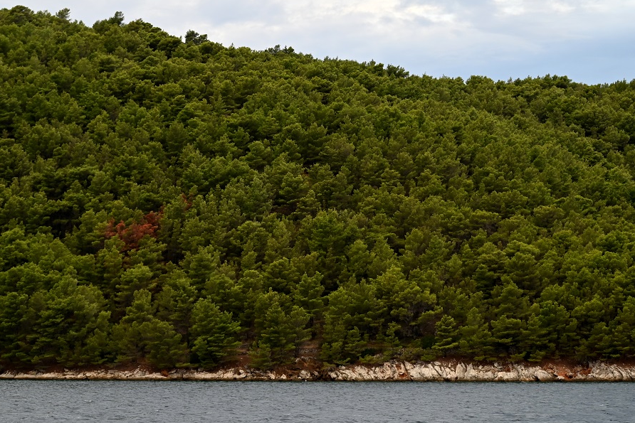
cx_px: 305
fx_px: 1799
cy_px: 119
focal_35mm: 102
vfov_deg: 13.4
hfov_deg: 20.0
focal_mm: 70
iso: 400
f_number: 4.5
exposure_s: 1/250
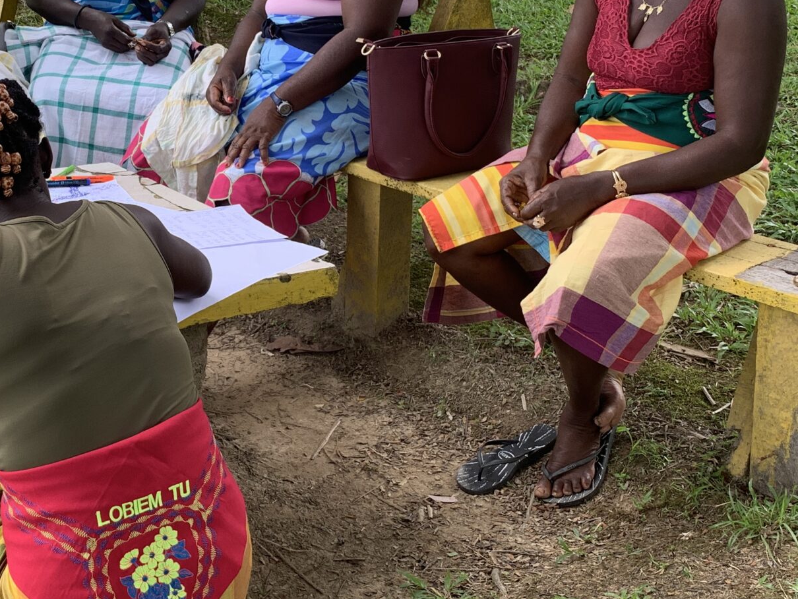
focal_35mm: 55
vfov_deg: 26.4
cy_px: 183
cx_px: 186
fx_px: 1268
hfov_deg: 34.1
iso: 25
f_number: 1.8
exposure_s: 1/255
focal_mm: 4.25
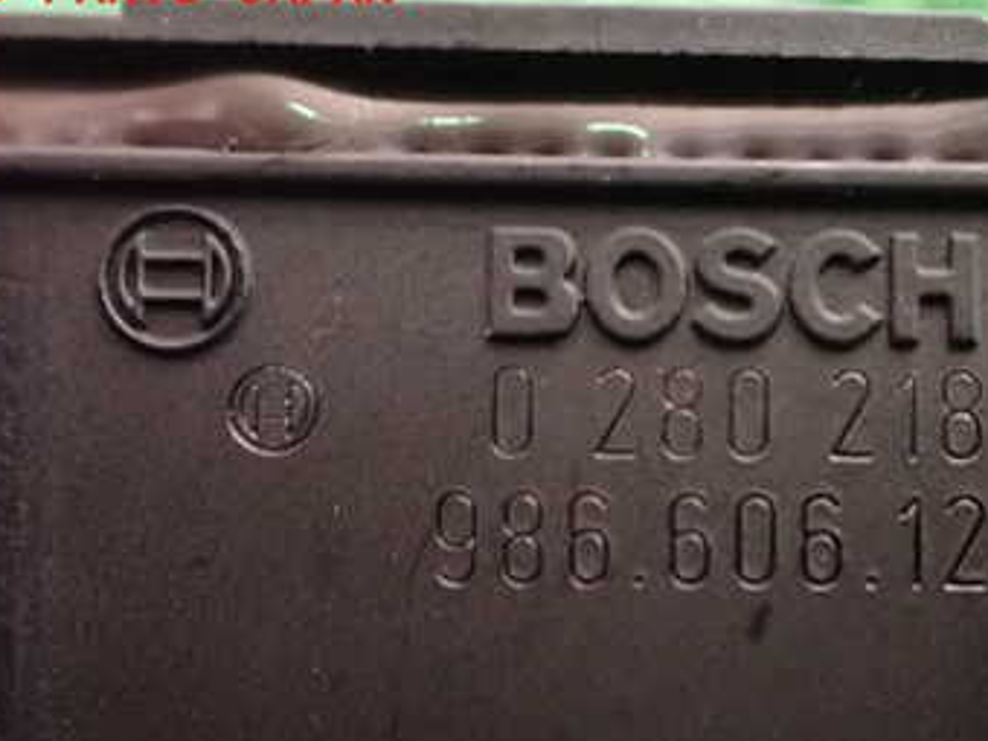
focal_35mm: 53
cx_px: 738
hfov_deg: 35.4
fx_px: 1513
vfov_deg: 27.0
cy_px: 602
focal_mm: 5.4
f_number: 2.3
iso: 1600
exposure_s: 1/13
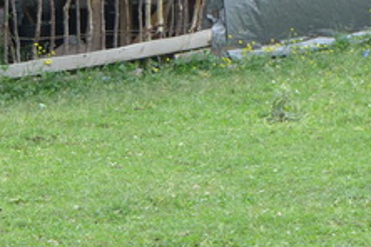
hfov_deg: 5.4
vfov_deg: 3.6
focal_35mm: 379
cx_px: -66
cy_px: -33
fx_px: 3906
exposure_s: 1/250
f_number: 2.8
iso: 80
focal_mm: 17.7
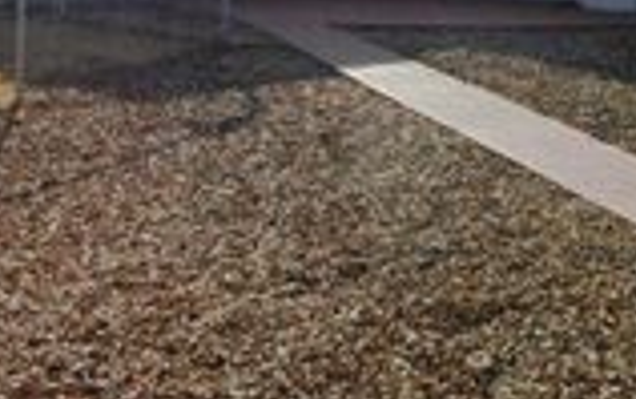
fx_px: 1006
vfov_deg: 21.0
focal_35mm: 58
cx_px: 467
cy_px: -69
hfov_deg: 34.4
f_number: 3.2
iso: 80
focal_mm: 4.5
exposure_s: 1/1500
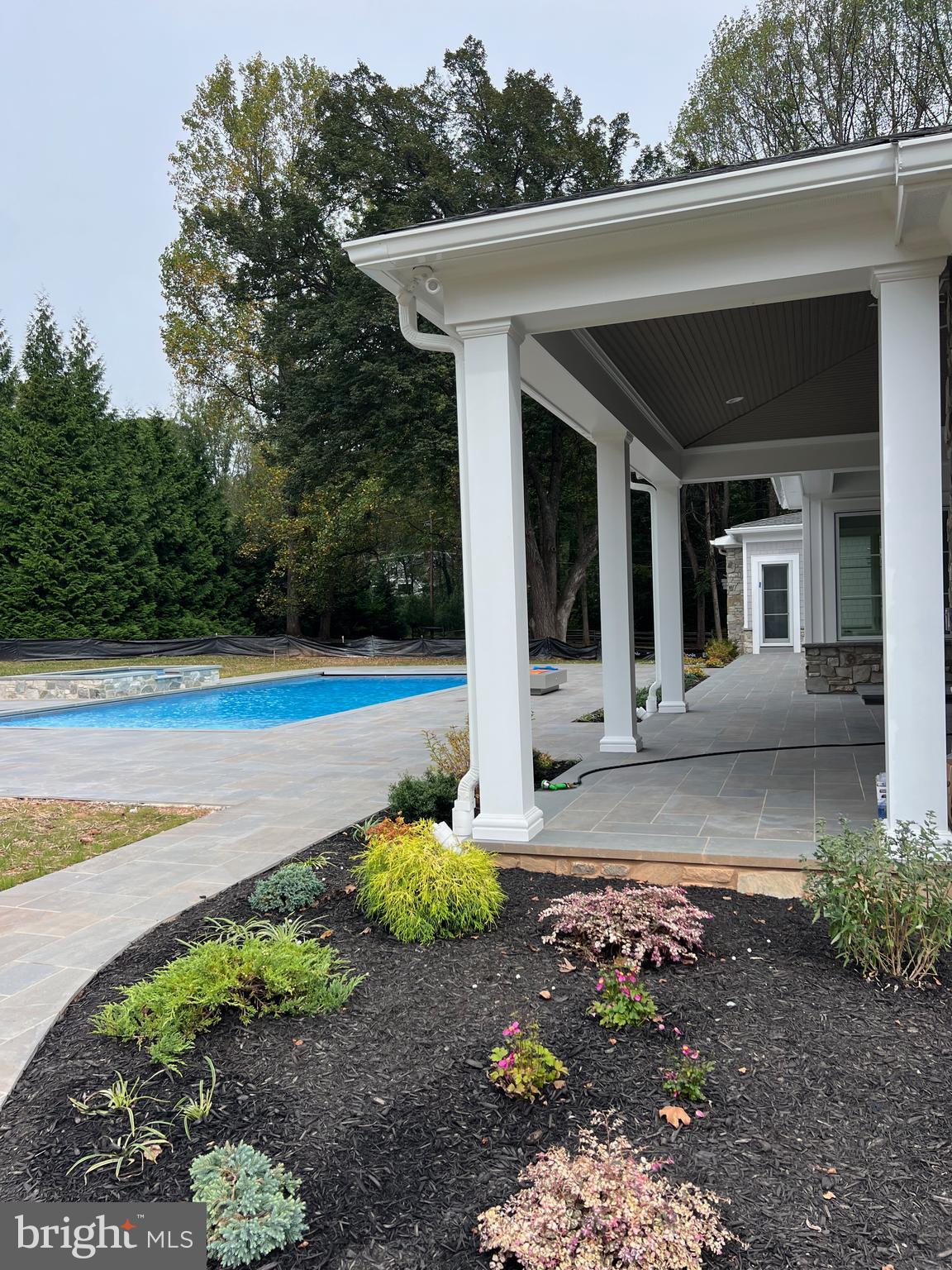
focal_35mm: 26
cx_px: 476
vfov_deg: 67.3
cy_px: 635
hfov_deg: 53.1
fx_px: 953
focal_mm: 5.7
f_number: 1.5
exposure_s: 1/1431
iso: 50
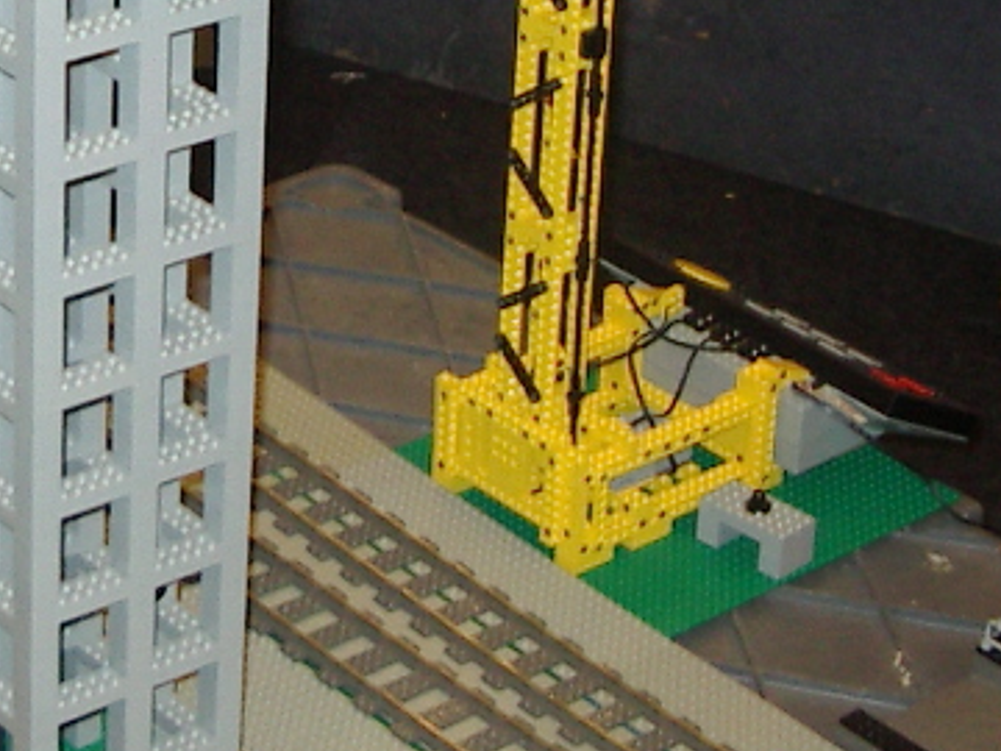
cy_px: -100
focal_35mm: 108
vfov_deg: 13.4
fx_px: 3123
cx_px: 158
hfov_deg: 18.0
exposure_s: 1/60
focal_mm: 5.8
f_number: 2.6
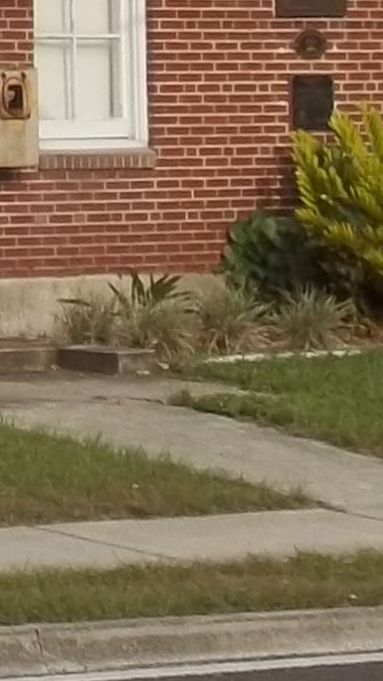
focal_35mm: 225
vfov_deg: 9.2
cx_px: -845
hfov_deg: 5.1
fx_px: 4065
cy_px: -439
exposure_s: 1/100
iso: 64
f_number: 8
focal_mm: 5.9
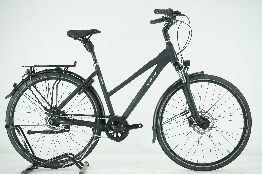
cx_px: 131
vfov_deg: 22.6
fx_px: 437
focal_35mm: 60
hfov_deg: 33.4
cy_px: 87
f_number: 7.1
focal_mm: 60
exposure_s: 1/200
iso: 2500
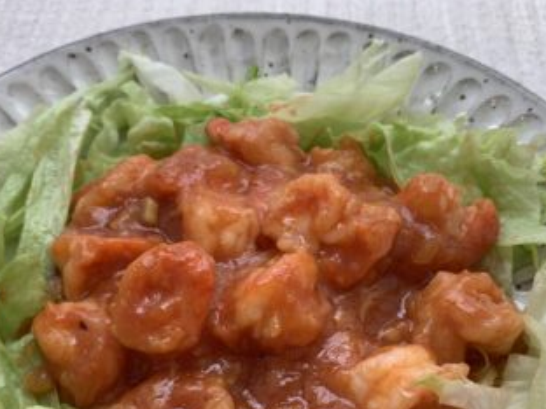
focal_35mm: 40
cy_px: 297
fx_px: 631
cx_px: 257
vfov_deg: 35.3
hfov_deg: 46.8
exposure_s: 1/121
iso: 32
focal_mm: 4.25
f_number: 1.8
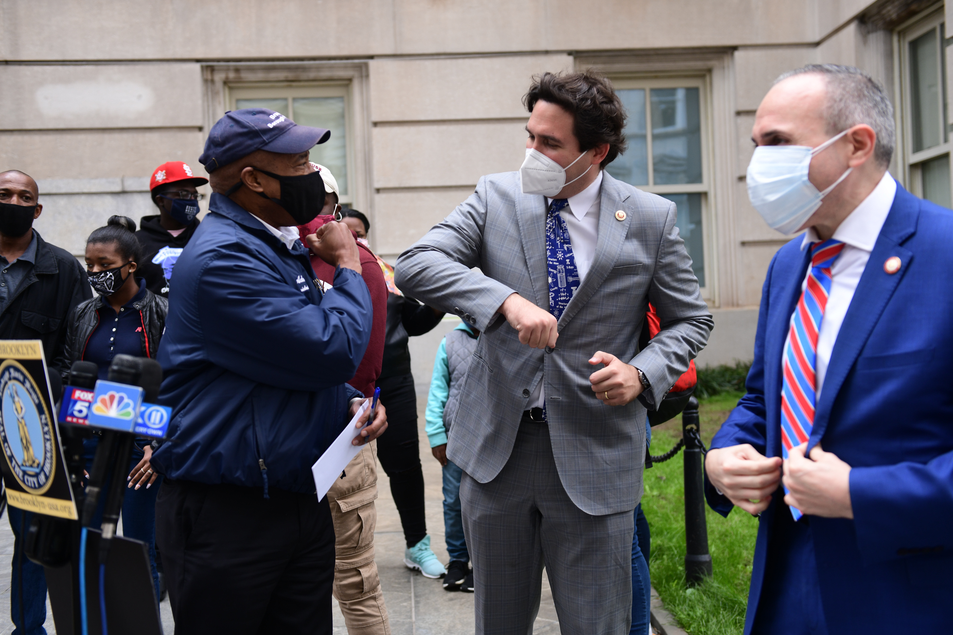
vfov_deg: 32.6
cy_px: 314
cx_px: 466
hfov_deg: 47.4
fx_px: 1085
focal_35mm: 41
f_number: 3.5
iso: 500
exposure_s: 1/800
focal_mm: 40
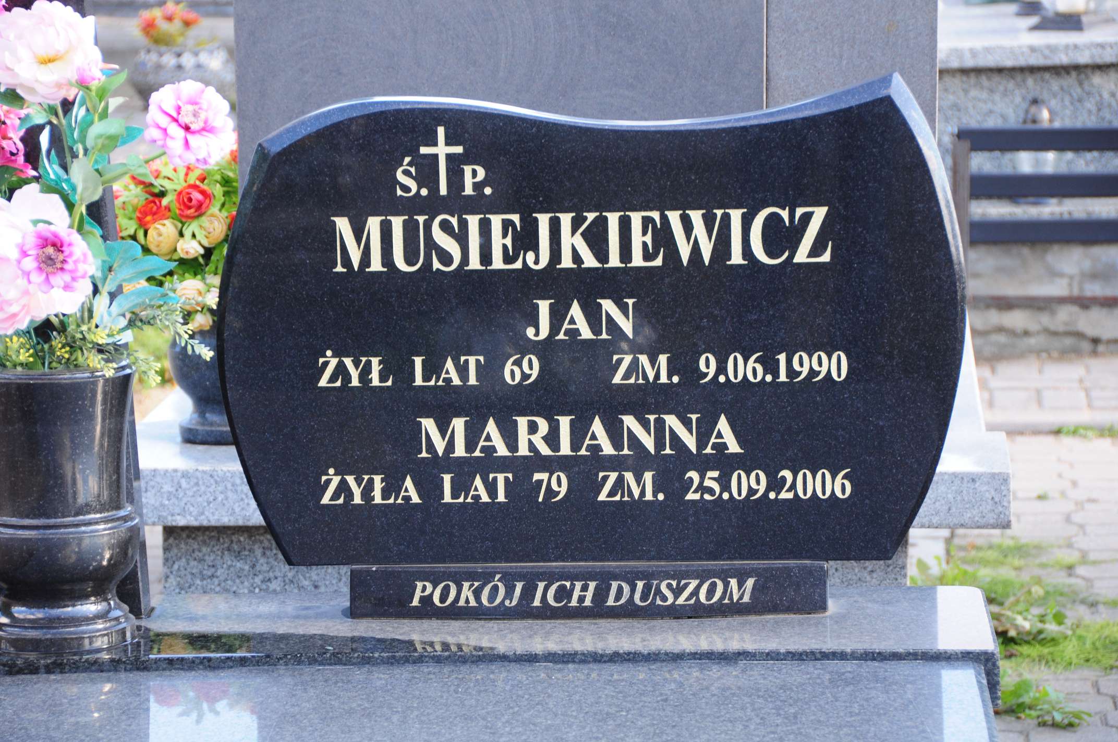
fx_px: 4420
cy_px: 371
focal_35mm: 142
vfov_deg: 9.6
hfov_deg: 14.4
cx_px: 559
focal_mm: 95
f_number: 7.1
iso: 320
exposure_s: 1/80
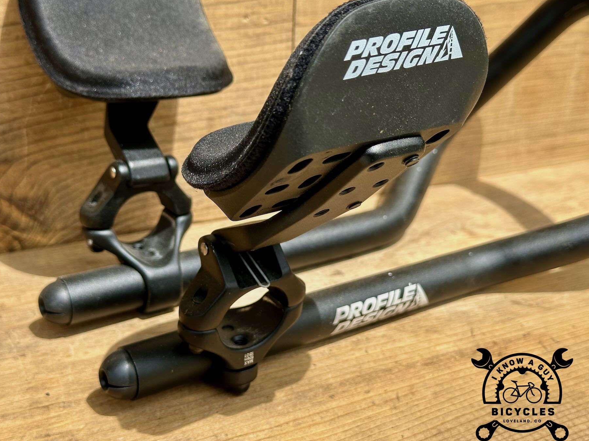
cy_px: 223
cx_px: 287
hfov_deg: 37.5
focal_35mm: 51
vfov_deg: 28.6
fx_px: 868
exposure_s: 1/2410
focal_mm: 6.86
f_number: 1.78
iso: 64
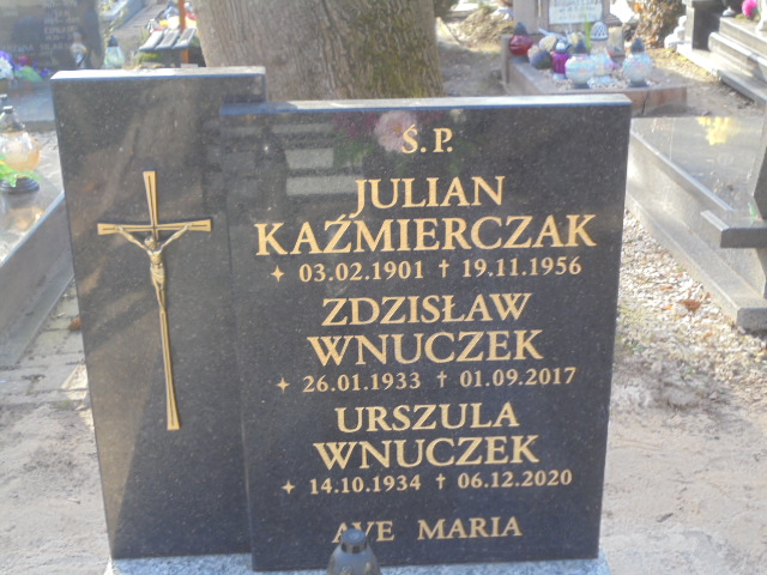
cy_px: 288
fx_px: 1086
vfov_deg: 29.7
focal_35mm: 49
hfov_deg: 38.9
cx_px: 384
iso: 100
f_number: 4.8
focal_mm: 8.9
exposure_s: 1/40
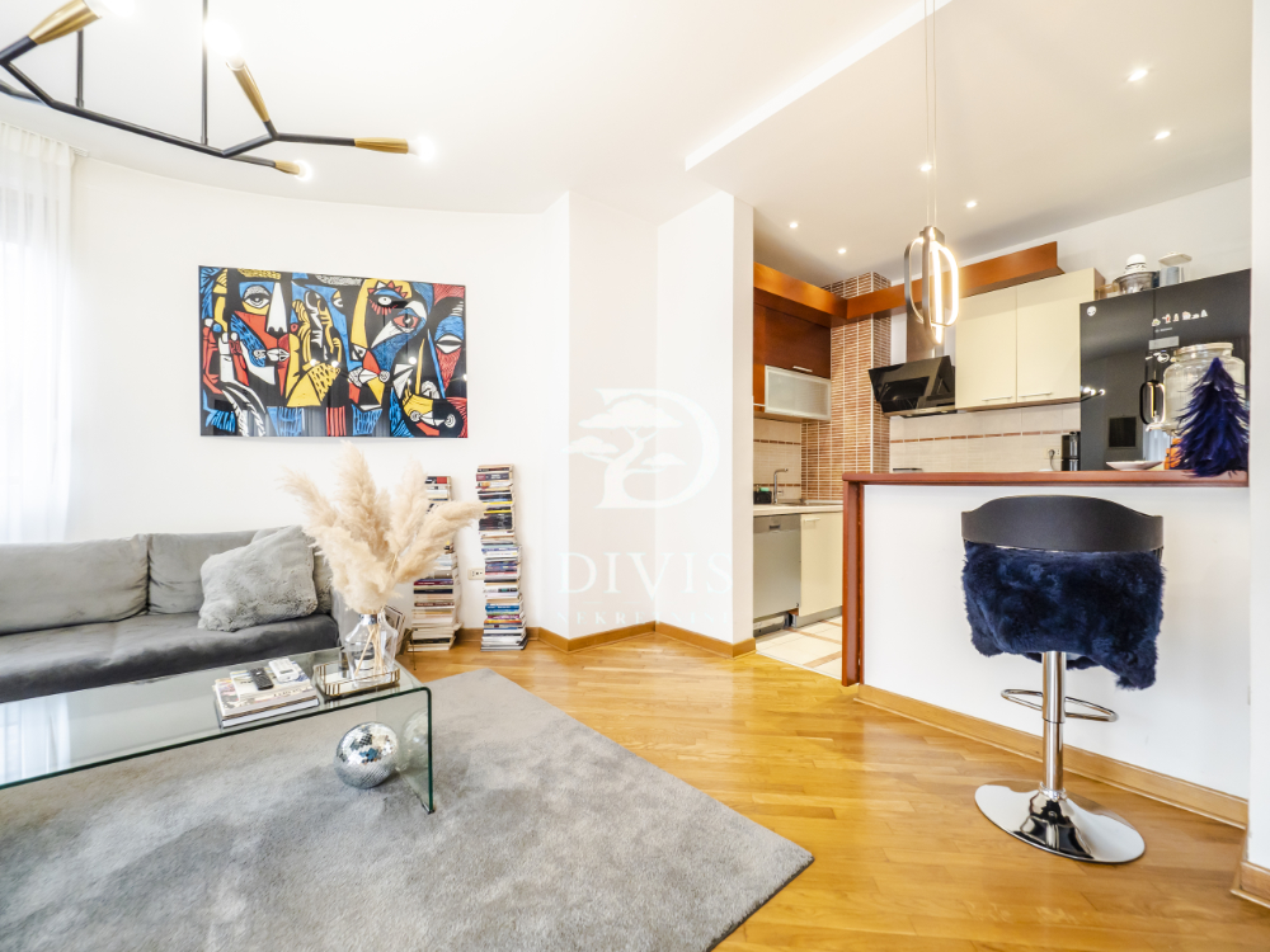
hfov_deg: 102.1
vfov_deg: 85.7
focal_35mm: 14
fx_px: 514
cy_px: 476
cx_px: 635
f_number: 4
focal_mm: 7
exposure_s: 1/60
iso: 400
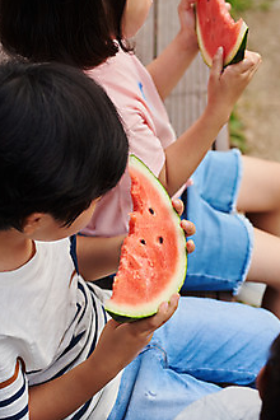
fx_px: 1202
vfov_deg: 19.8
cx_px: 164
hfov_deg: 13.3
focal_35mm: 103
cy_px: 238
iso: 250
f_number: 3.5
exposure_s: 1/160
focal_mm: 85
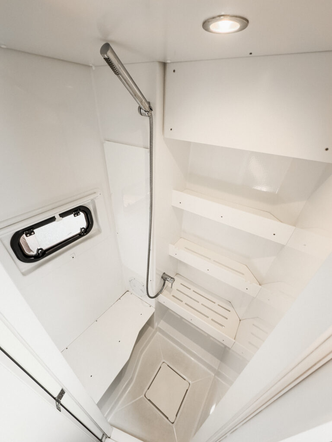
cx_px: 166
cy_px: 221
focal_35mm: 14
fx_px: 179
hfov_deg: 85.7
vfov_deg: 102.1
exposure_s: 1/100
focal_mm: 2.22
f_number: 2.2
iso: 40
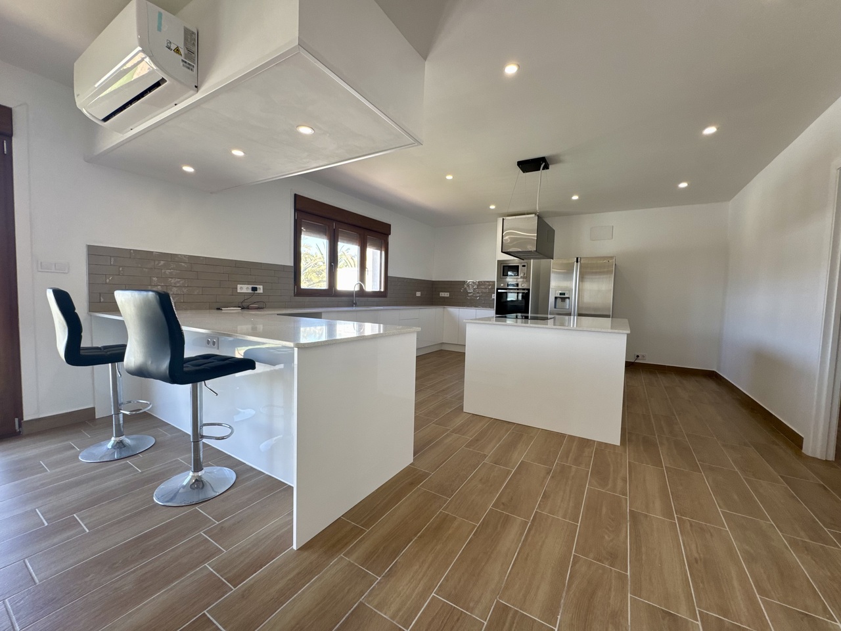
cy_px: 316
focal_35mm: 14
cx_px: 420
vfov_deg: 85.7
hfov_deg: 102.1
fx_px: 340
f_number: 2.2
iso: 64
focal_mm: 2.22
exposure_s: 1/99
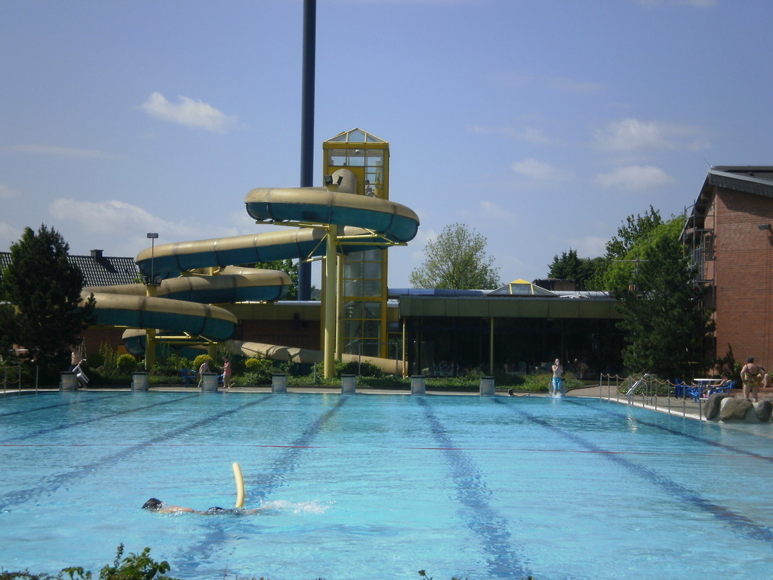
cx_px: 385
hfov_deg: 26.3
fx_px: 1653
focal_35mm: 74
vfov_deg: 19.9
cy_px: 293
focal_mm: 12.95
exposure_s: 1/125
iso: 100
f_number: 14.1
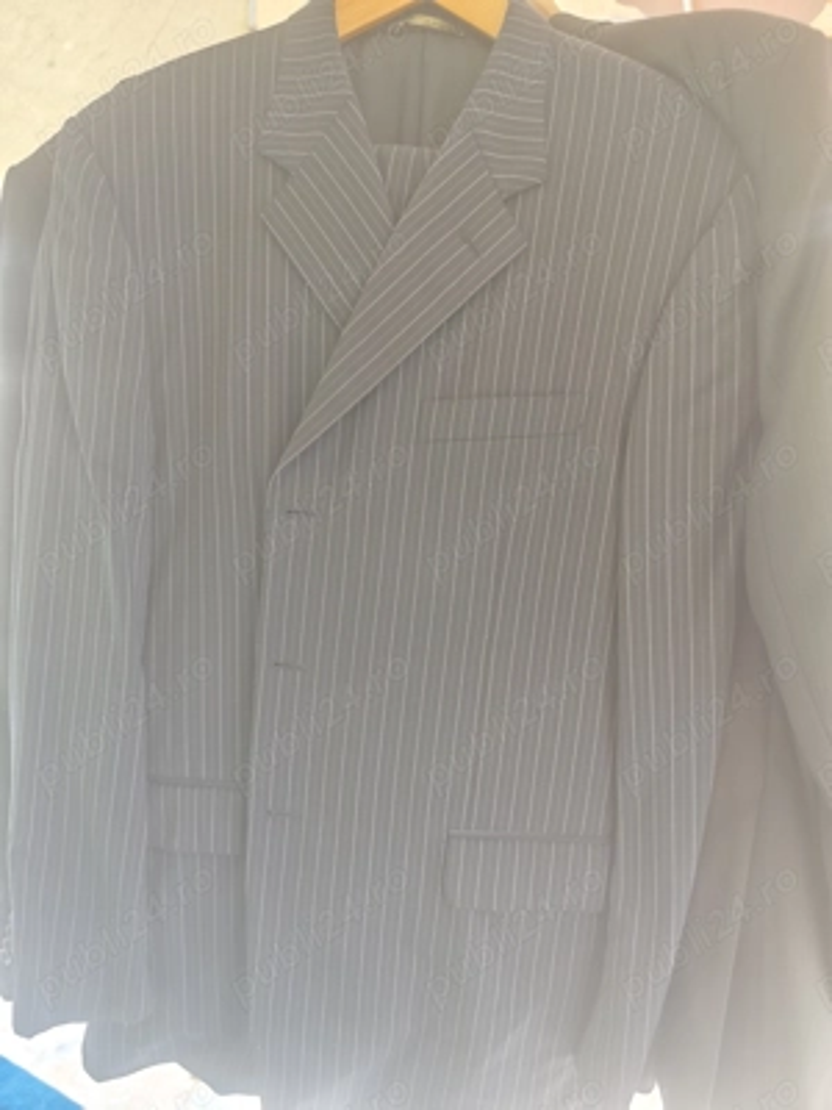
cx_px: 416
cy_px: 555
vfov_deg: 73.9
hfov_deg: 58.9
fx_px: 737
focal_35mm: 23
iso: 320
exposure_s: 1/100
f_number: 1.65
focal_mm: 6.19
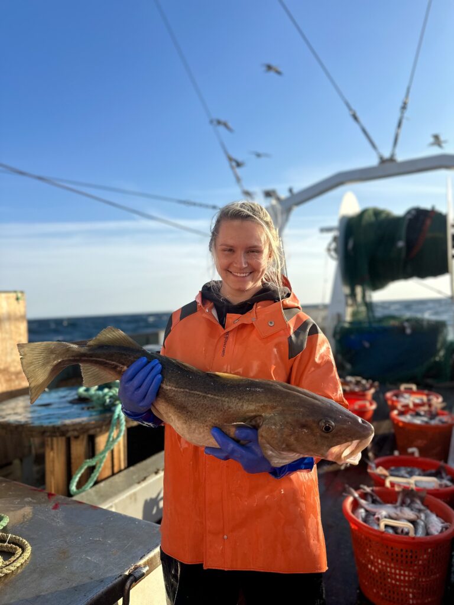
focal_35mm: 24
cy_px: 302
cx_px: 227
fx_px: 420
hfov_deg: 56.8
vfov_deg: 71.6
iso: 80
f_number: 1.78
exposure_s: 1/2967
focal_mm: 6.86
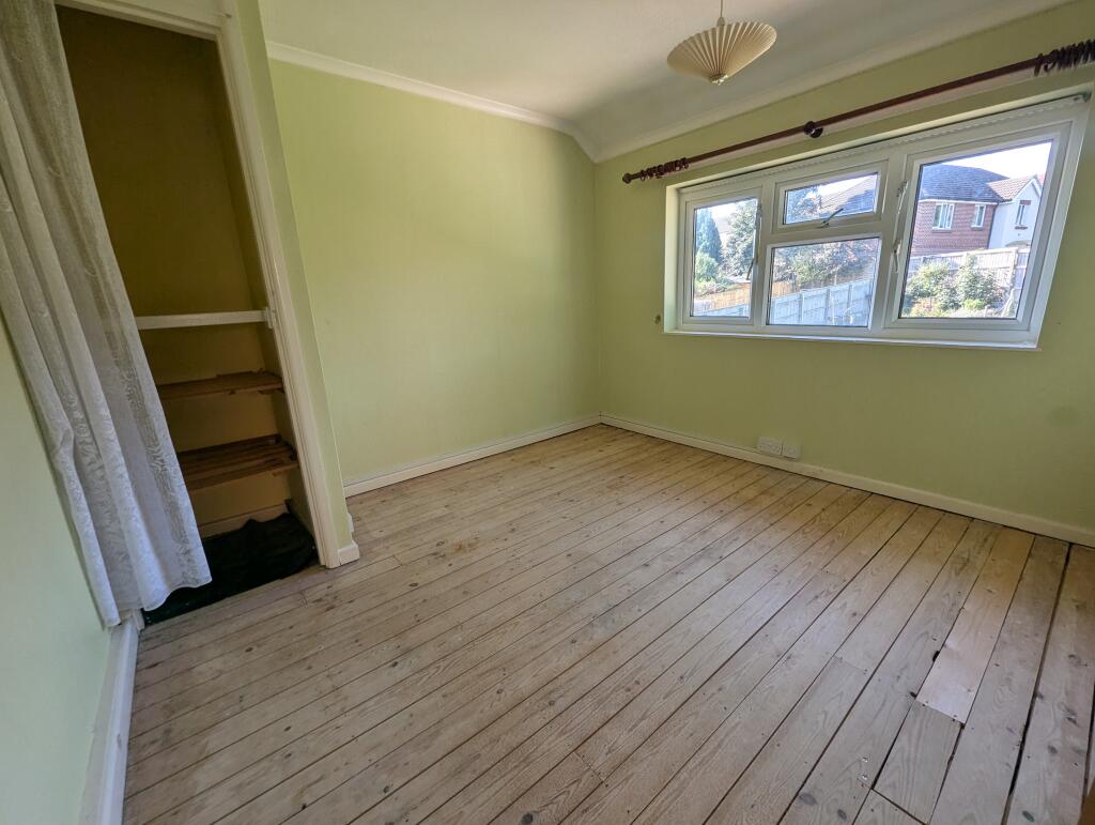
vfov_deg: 90.1
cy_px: 412
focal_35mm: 13
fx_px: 412
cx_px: 548
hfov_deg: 106.1
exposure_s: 1/83.1
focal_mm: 1.95
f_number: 2.2
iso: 41
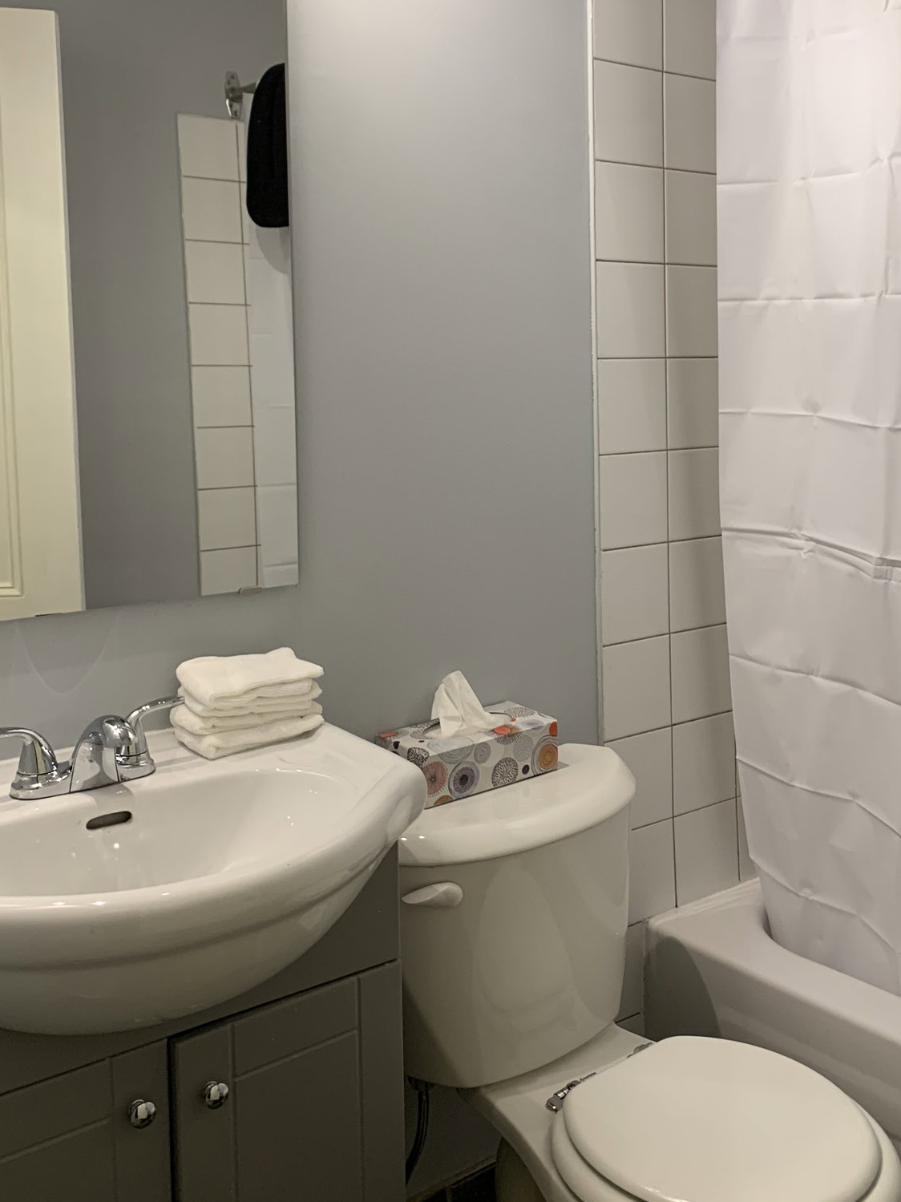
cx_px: 594
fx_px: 1284
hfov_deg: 38.3
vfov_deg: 49.5
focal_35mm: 37
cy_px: 433
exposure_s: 1/60
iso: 100
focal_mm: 4.25
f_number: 1.8
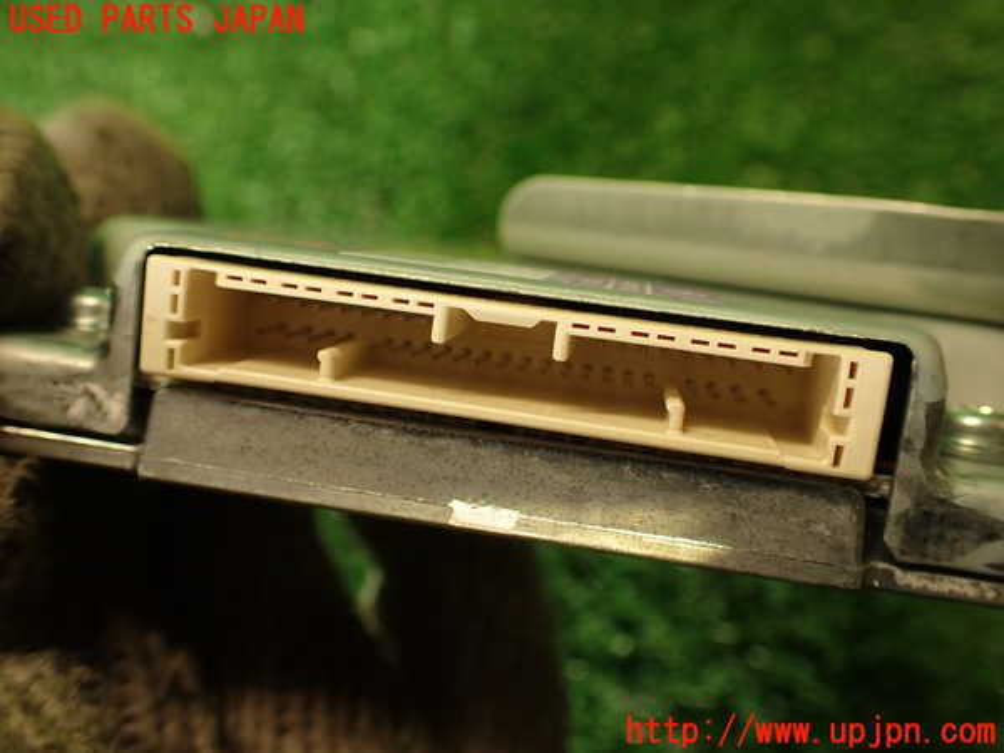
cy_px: 376
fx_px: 928
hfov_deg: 56.8
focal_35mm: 32
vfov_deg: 44.2
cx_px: 502
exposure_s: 1/40
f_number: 2.4
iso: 200
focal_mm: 5.79
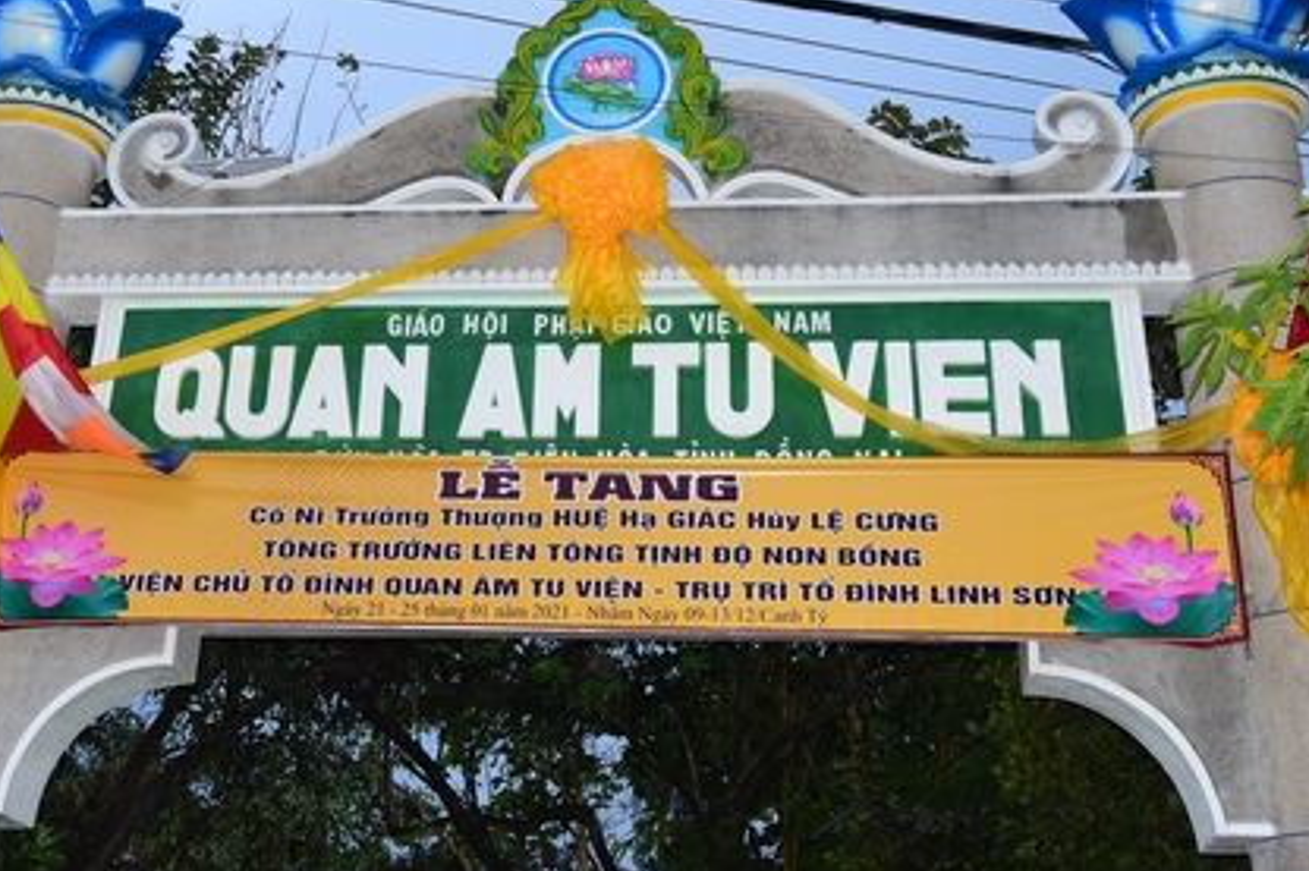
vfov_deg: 26.6
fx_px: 1817
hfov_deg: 39.5
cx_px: 548
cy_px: 208
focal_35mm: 50
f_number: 5
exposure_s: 1/30
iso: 1250
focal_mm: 32
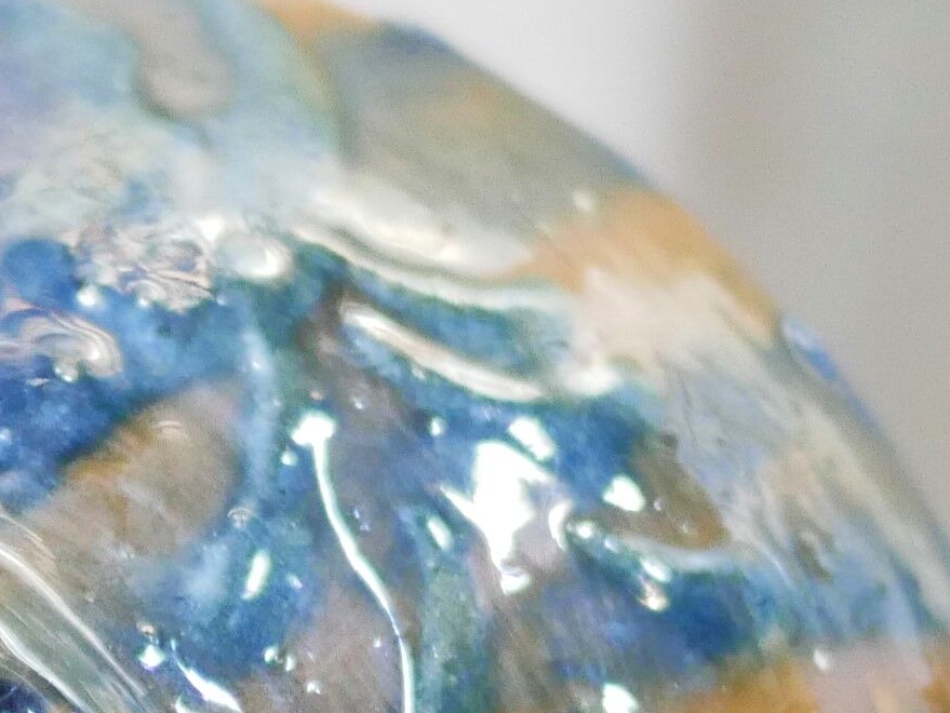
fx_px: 5738
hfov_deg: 9.3
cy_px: 1006
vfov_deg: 7.0
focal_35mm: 209
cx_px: -206
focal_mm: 20
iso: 1250
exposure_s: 1/60
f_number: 1.7
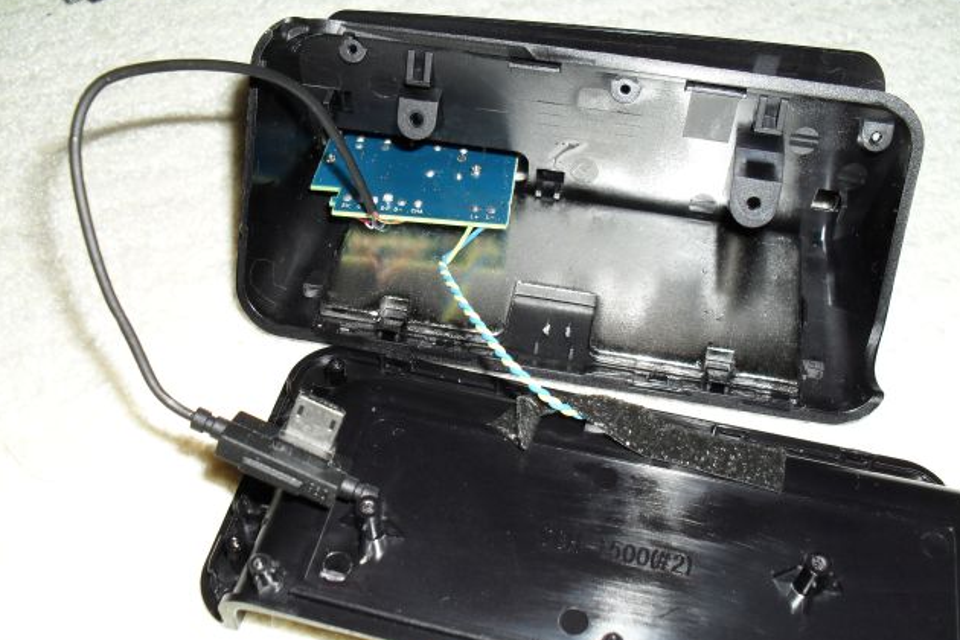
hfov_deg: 51.9
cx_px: 482
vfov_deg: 35.9
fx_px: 987
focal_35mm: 37
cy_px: 346
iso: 200
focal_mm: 6.3
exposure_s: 1/45
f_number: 3.2
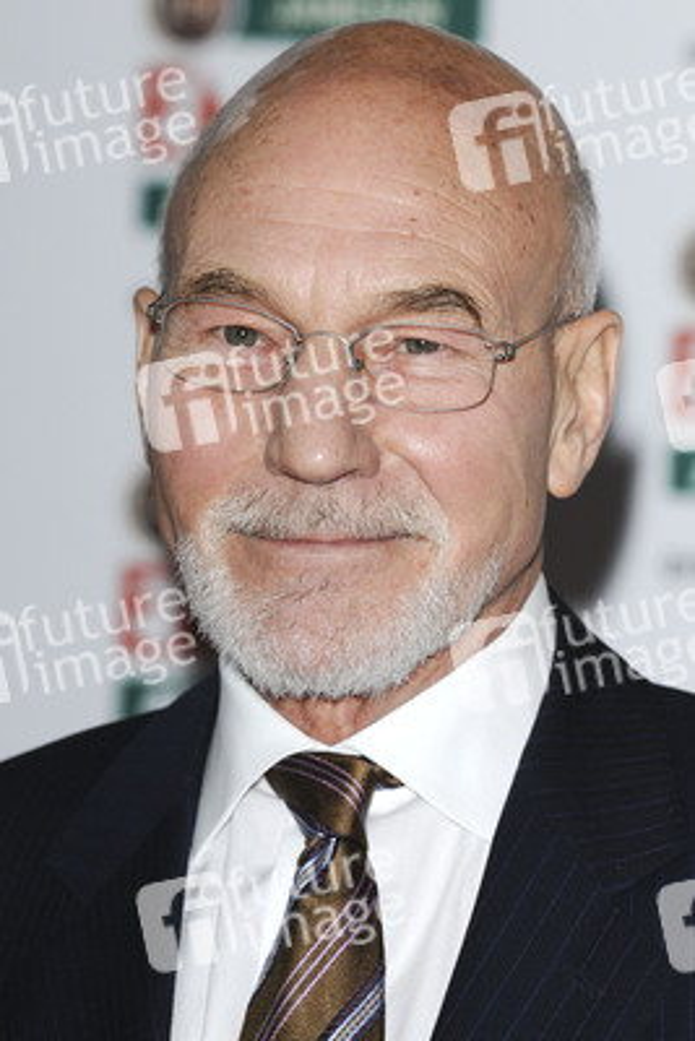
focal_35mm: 202
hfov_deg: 6.8
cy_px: 520
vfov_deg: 10.2
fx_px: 5859
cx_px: 348
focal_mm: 135
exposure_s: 1/160
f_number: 5
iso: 400
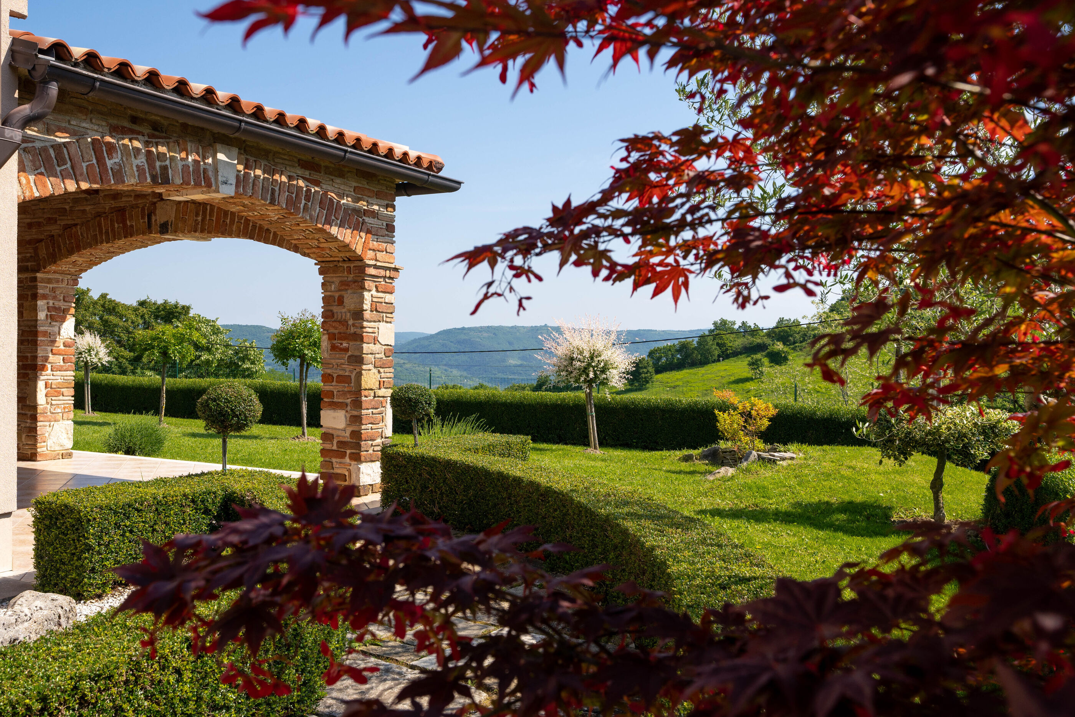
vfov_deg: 46.4
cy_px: 358
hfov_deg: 65.5
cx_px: 538
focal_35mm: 28
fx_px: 836
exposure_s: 1/400
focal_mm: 19
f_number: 6.3
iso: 100
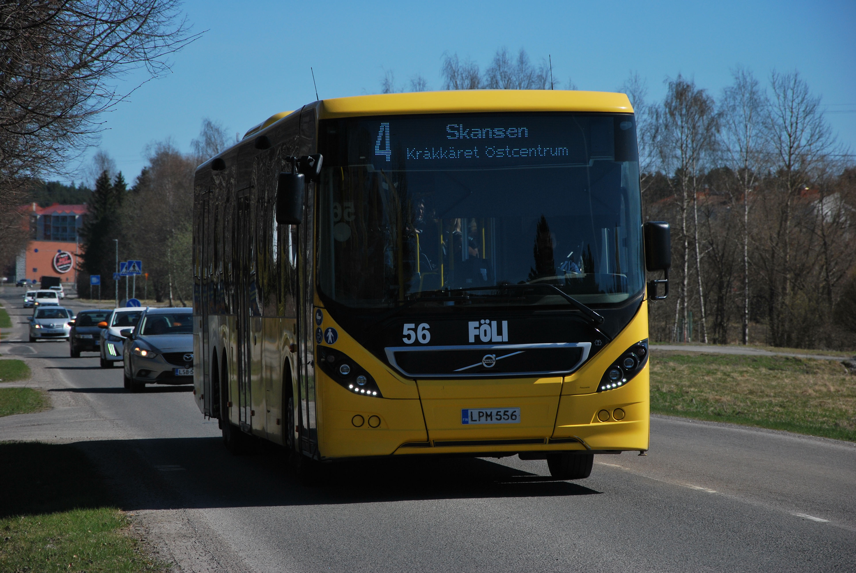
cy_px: 286
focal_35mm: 158
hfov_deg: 13.0
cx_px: 428
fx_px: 3749
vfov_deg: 8.7
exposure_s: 1/1250
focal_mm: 105
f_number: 9
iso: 200
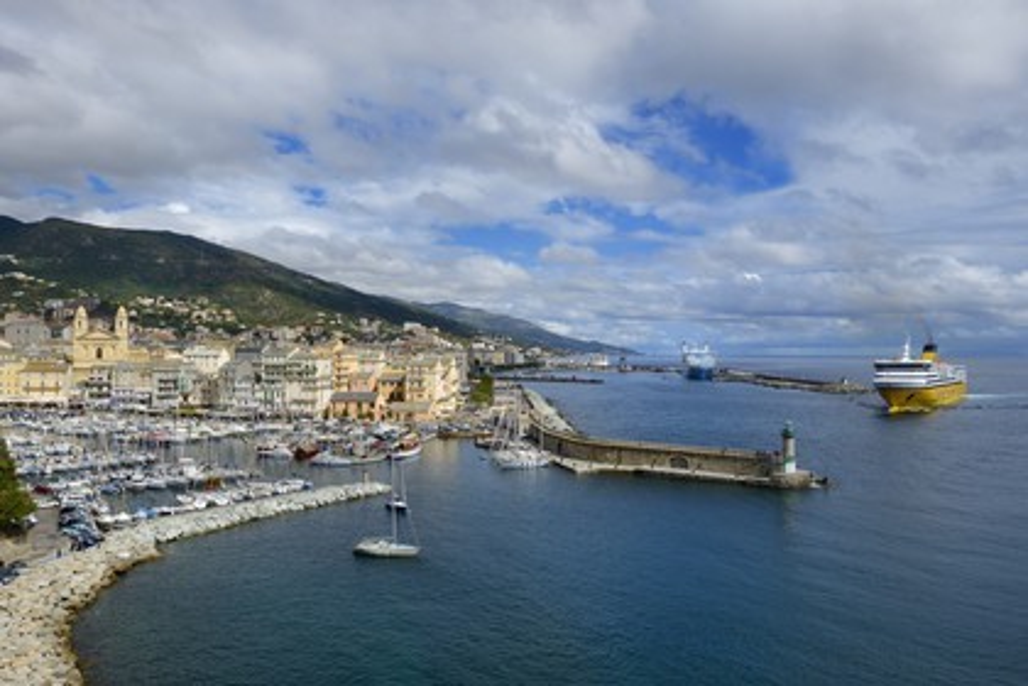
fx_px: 771
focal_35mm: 27
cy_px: 343
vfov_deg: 47.9
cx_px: 514
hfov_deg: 67.4
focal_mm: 27
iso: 200
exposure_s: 1/160
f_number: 20
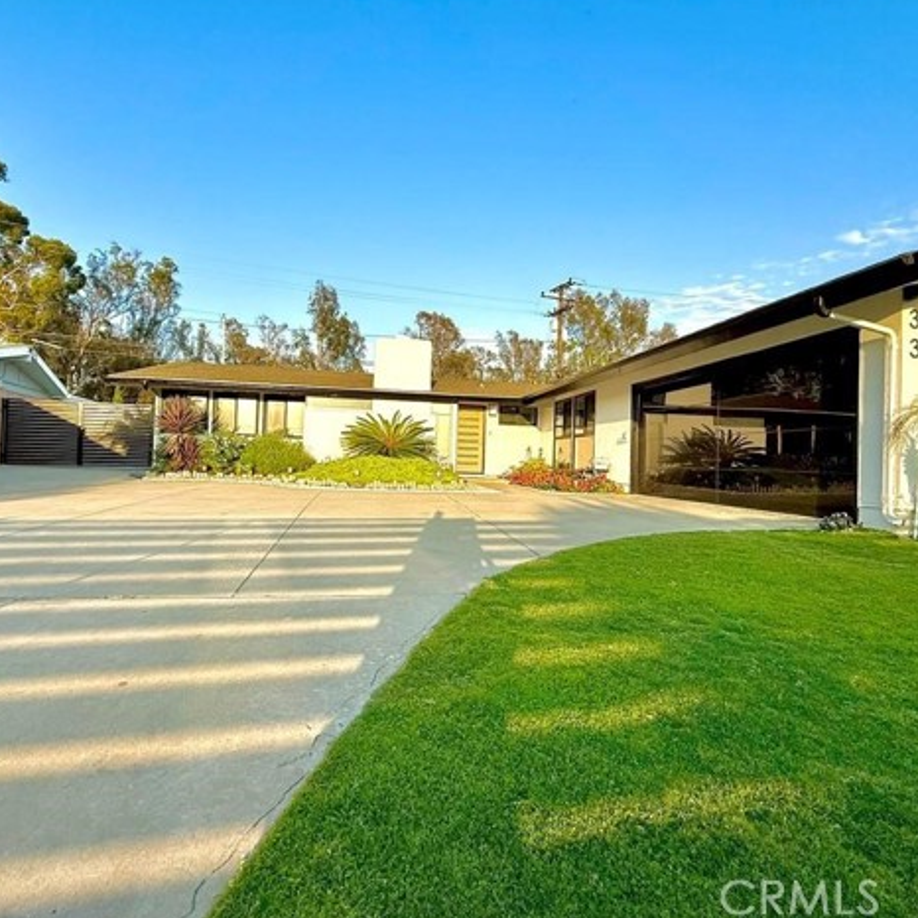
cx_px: 449
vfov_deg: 84.0
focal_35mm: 17
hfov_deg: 84.0
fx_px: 510
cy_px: 453
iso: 50
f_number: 2.2
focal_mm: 2.22
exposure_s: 1/830
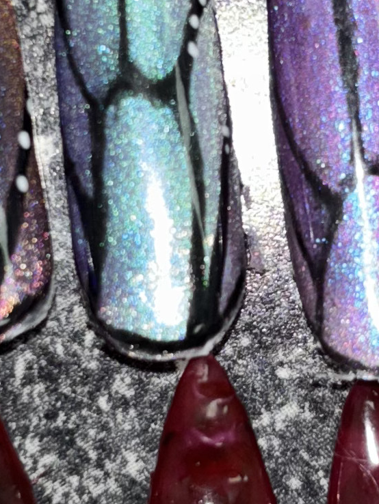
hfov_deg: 10.4
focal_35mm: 142
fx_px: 2072
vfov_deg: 13.9
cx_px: 138
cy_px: 154
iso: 40
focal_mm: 5.96
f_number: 1.6
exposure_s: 1/66
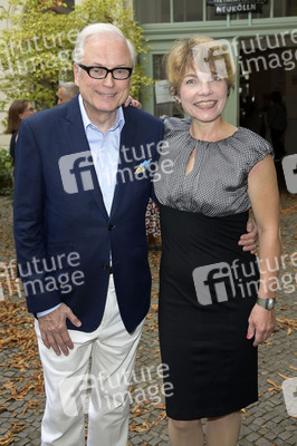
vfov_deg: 50.7
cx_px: 148
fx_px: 471
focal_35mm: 38
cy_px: 223
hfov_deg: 35.0
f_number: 4.5
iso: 500
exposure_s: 1/200
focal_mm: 38
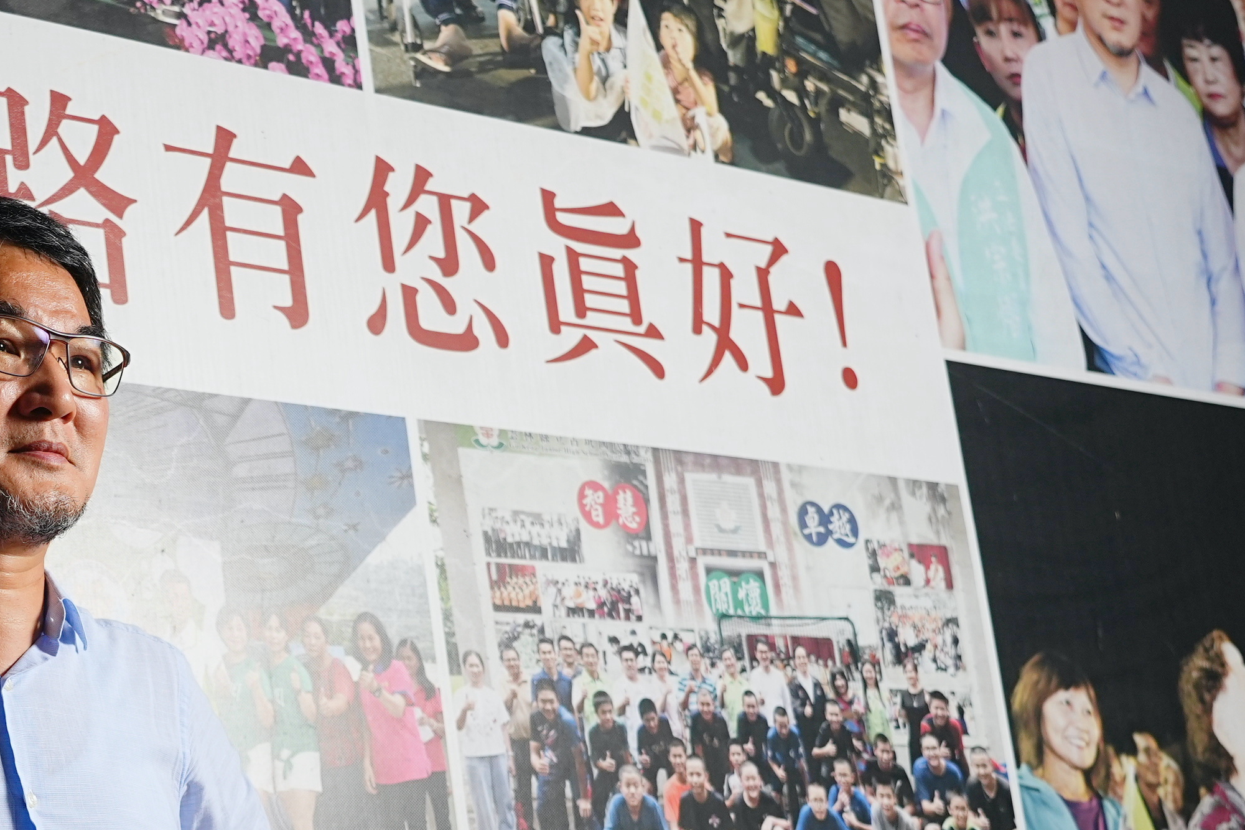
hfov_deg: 25.5
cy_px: 730
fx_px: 2628
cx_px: 50
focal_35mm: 76
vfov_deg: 17.7
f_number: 4.5
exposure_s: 1/160
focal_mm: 33
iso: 400
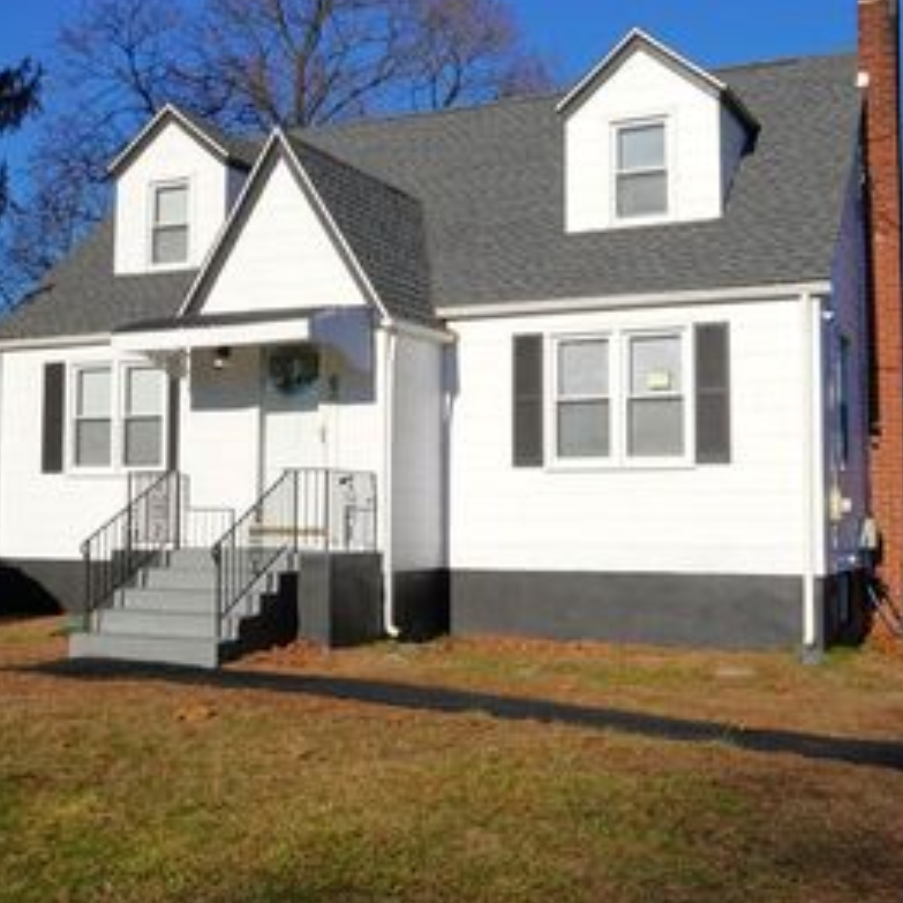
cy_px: 410
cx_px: 422
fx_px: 1299
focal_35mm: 44
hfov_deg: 38.3
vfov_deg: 38.3
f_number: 22
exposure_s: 1/160
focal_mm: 18
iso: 200
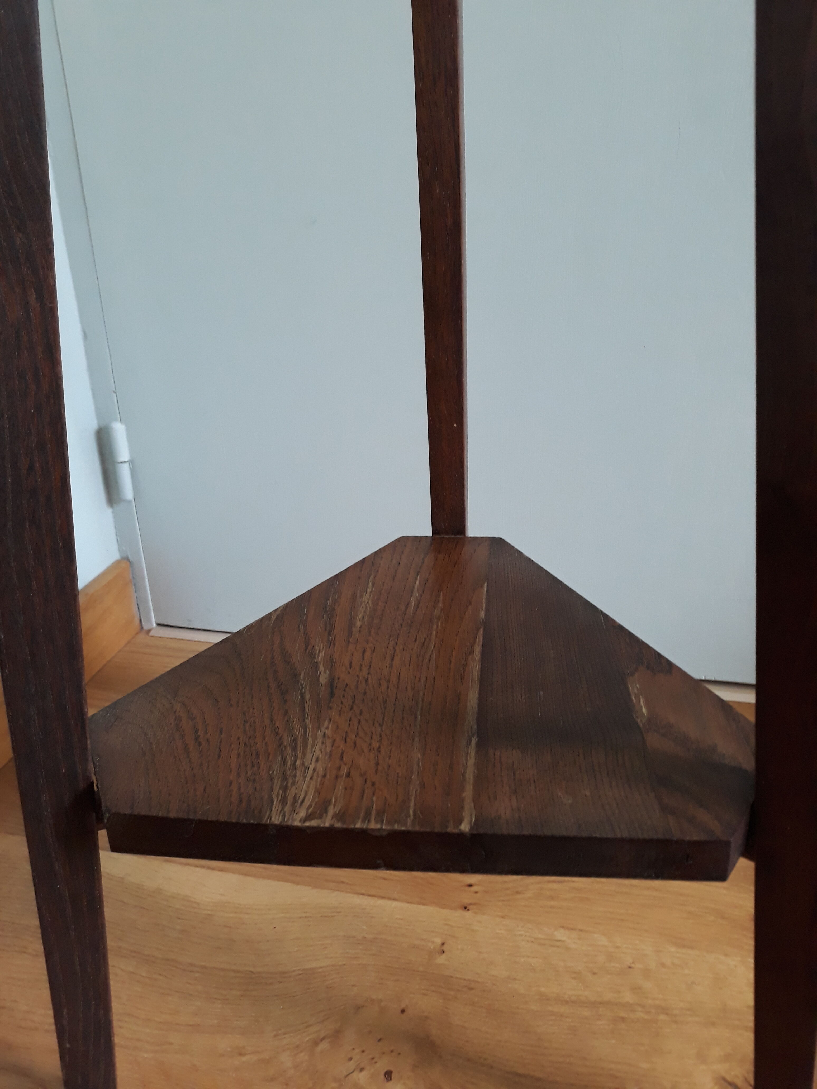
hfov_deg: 51.4
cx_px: 408
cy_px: 544
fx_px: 850
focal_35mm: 27
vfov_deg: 65.3
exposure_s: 1/50
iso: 200
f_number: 1.7
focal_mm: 3.71
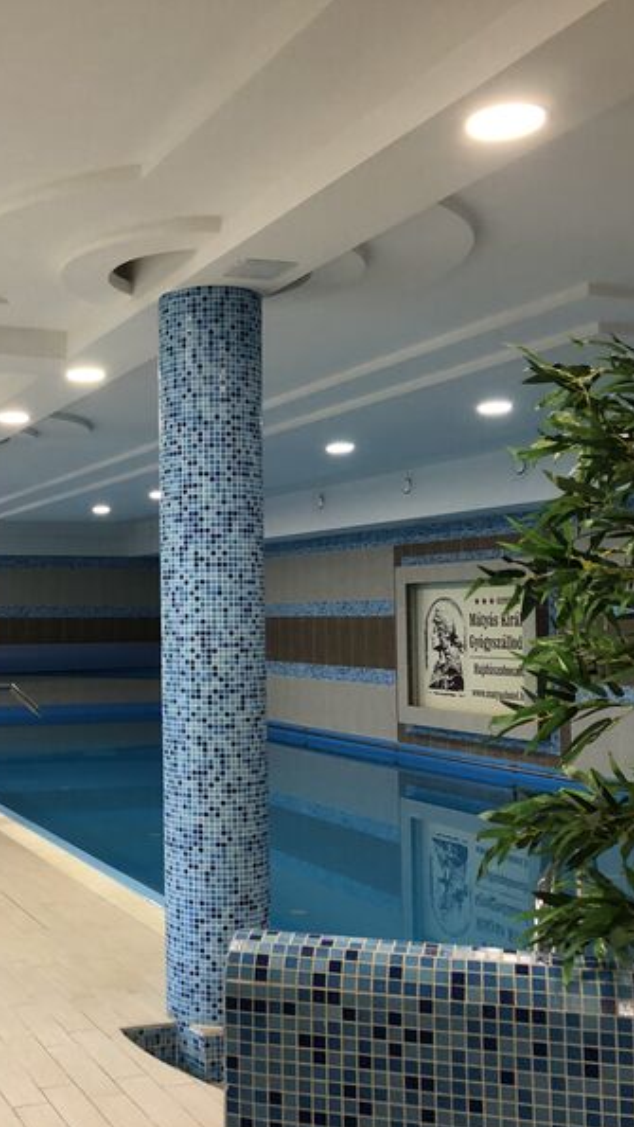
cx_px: 98
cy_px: 566
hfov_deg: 28.2
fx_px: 1224
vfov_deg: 49.4
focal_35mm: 41
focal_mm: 3.99
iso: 50
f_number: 1.8
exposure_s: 1/17
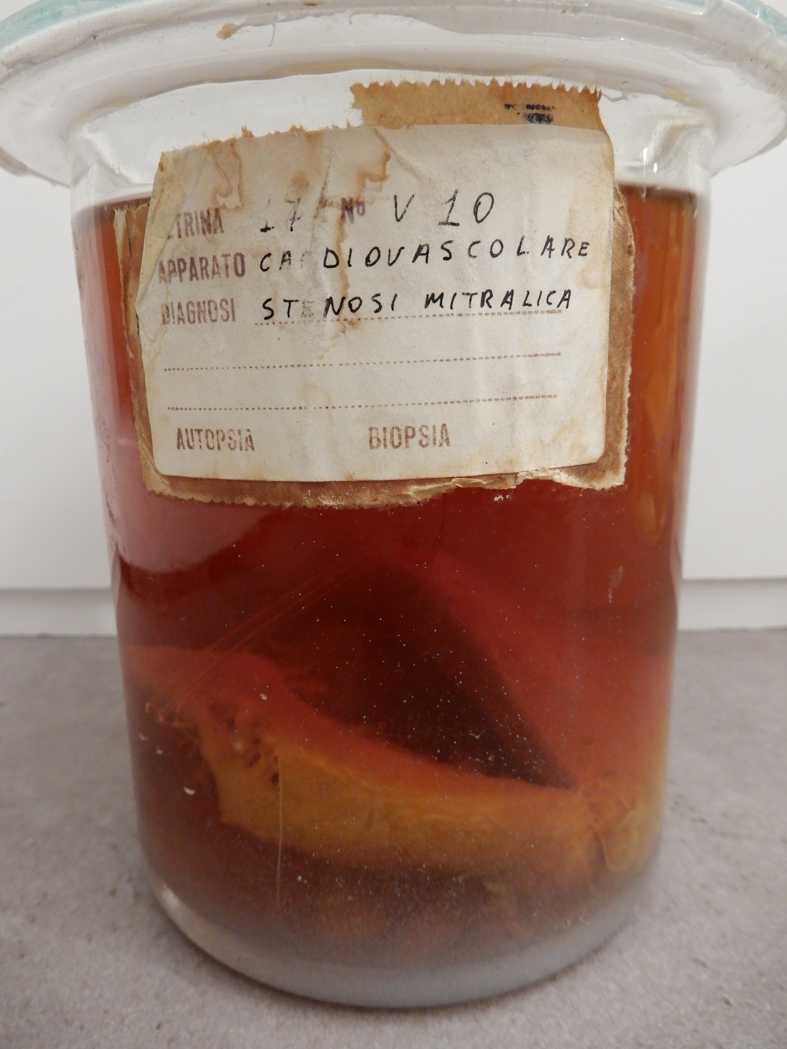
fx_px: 728
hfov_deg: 56.8
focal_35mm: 24
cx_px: 394
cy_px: 524
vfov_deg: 71.6
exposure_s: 1/30
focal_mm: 4.3
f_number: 3.4
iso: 320
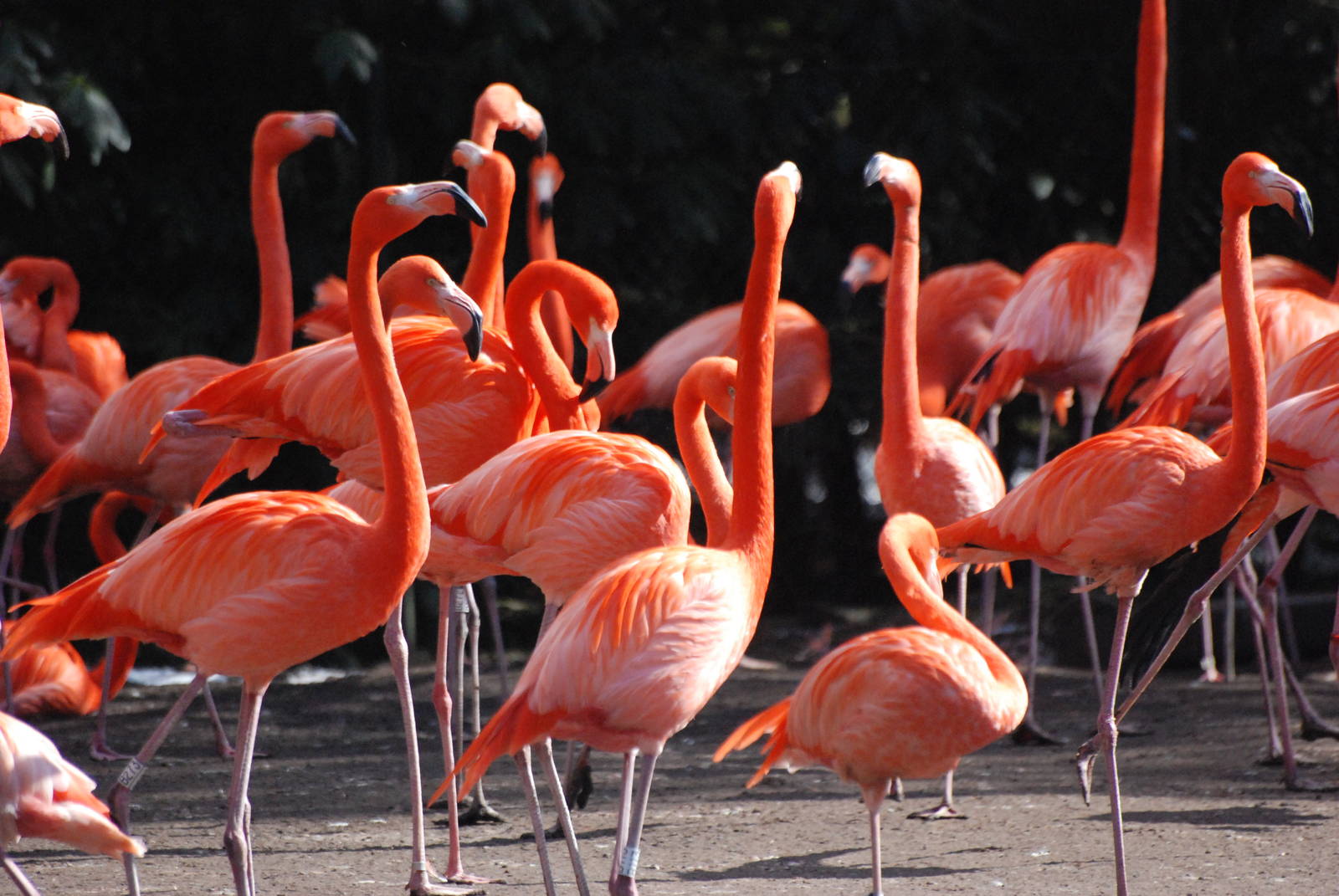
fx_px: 16757
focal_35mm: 450
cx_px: 670
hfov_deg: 4.6
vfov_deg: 3.1
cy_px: 448
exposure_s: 1/2500
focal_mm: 300
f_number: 6.3
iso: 1600
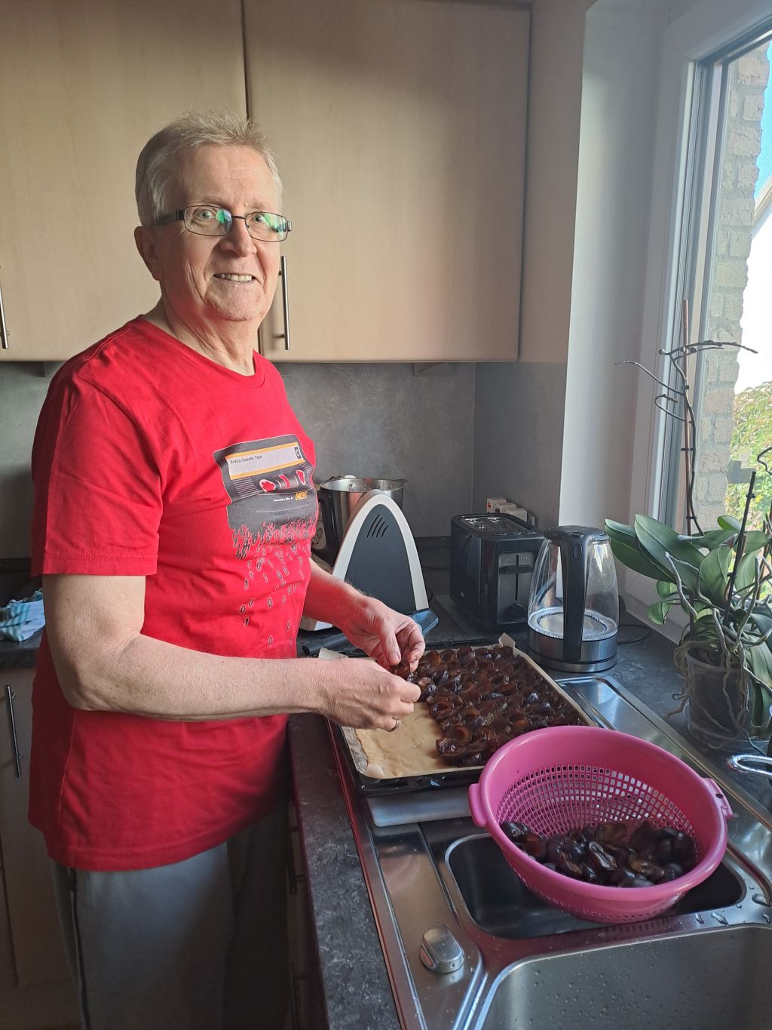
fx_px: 743
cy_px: 515
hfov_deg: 54.9
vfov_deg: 69.4
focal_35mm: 25
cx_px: 386
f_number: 1.8
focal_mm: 4.65
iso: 125
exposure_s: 1/60
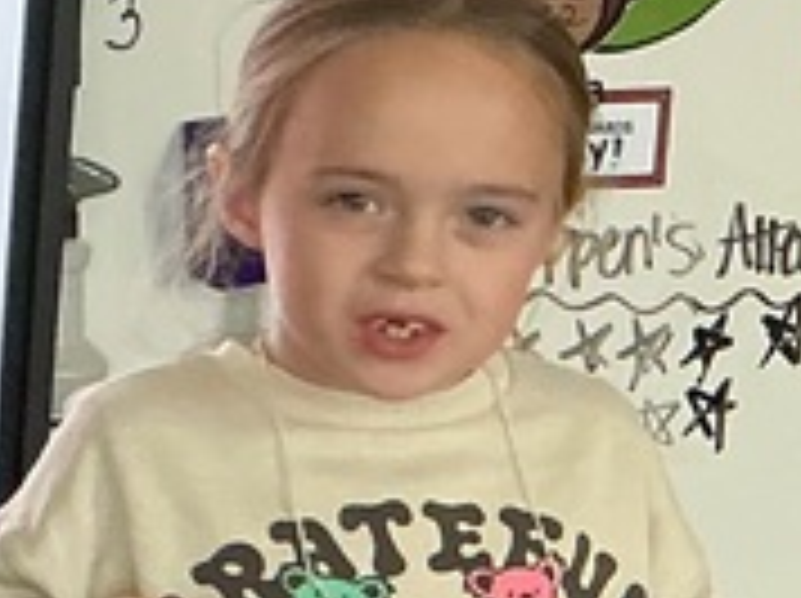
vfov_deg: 8.9
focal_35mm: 167
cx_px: -1386
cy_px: 319
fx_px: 3859
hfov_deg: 9.8
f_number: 1.8
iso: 100
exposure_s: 1/60
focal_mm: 3
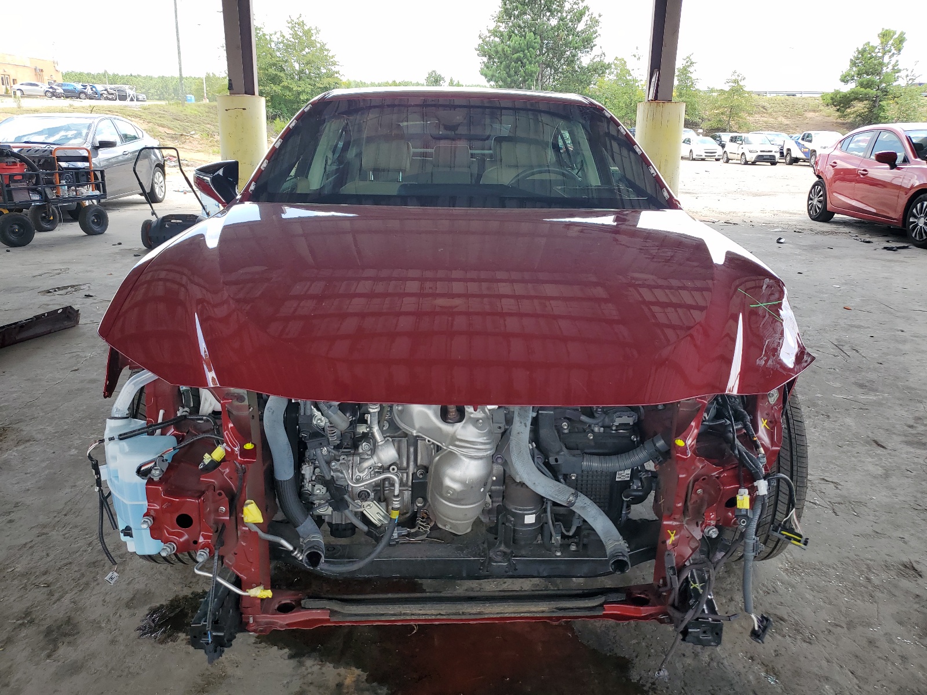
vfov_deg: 53.1
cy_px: 348
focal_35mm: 26
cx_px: 464
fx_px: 696
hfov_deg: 67.3
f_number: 1.5
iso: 50
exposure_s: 1/417
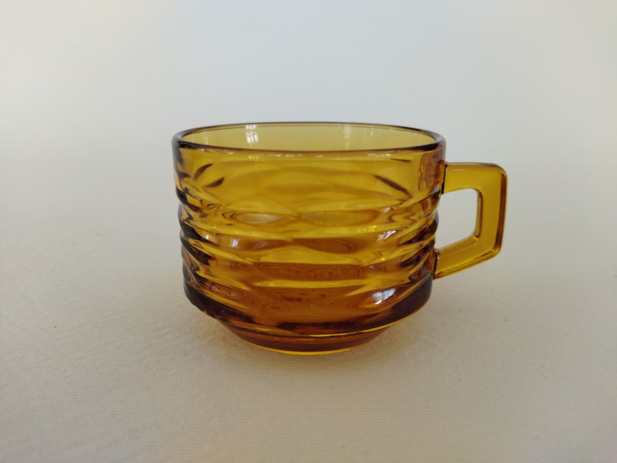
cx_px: 308
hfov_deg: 65.3
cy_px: 232
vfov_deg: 51.4
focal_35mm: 27
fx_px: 481
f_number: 1.79
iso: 104
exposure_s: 1/50
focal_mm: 4.71
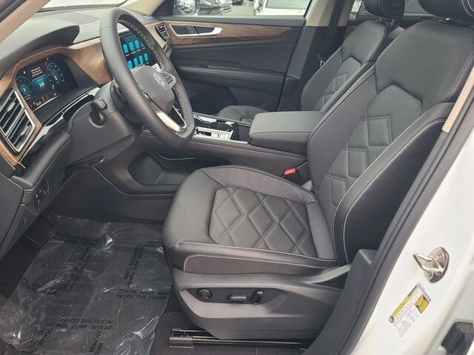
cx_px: 237
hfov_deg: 69.4
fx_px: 342
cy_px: 178
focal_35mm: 25
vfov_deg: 54.9
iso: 100
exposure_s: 1/60
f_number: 1.8
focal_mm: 7
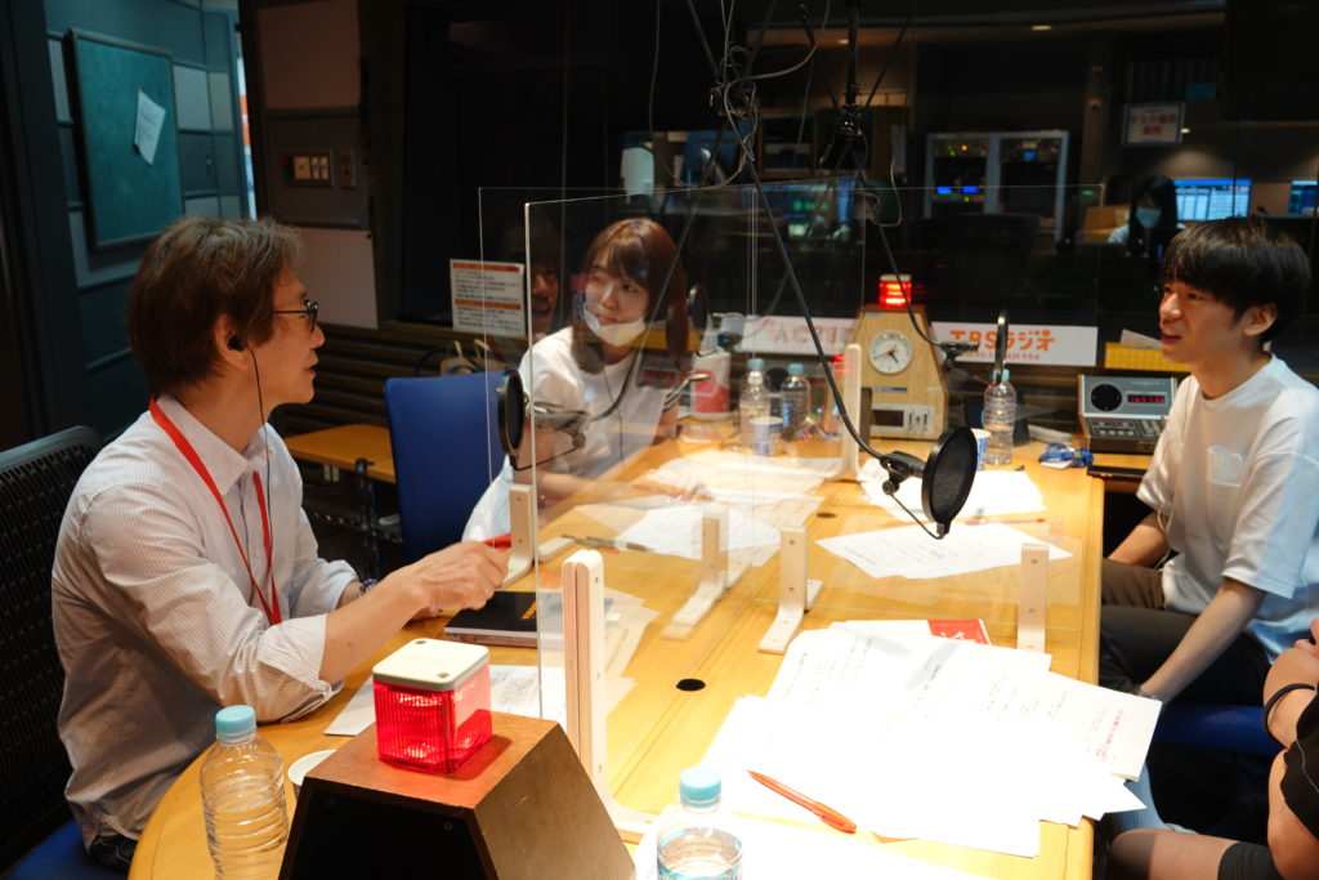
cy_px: 440
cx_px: 660
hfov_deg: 60.3
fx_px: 1136
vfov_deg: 42.3
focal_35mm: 31
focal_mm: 11.51
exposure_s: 1/40
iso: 250
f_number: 2.8
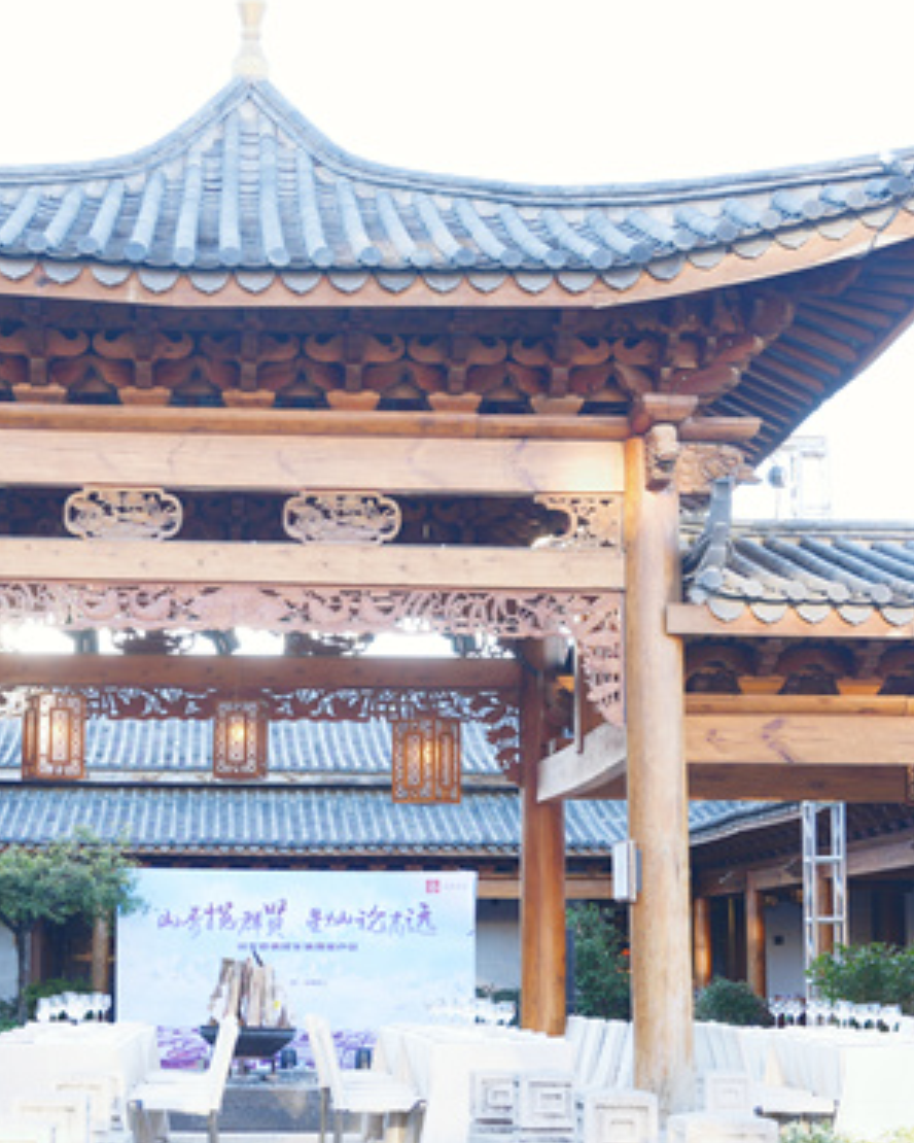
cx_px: 330
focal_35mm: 65
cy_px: 638
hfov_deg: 23.3
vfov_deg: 28.9
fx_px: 2212
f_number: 3.5
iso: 100
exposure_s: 1/80
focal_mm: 32.2
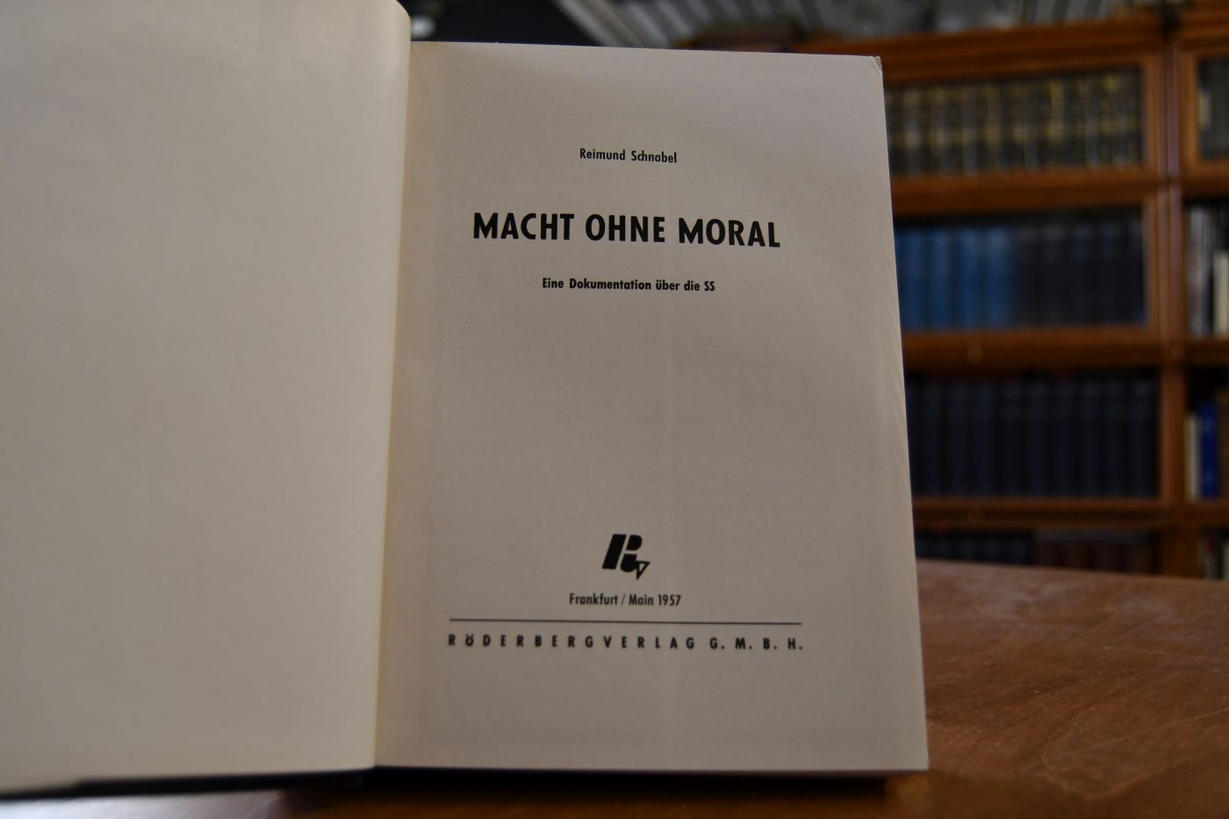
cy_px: 410
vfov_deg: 38.9
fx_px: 1161
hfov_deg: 55.8
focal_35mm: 34
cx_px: 614
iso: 800
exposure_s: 1/250
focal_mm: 23
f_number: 3.8
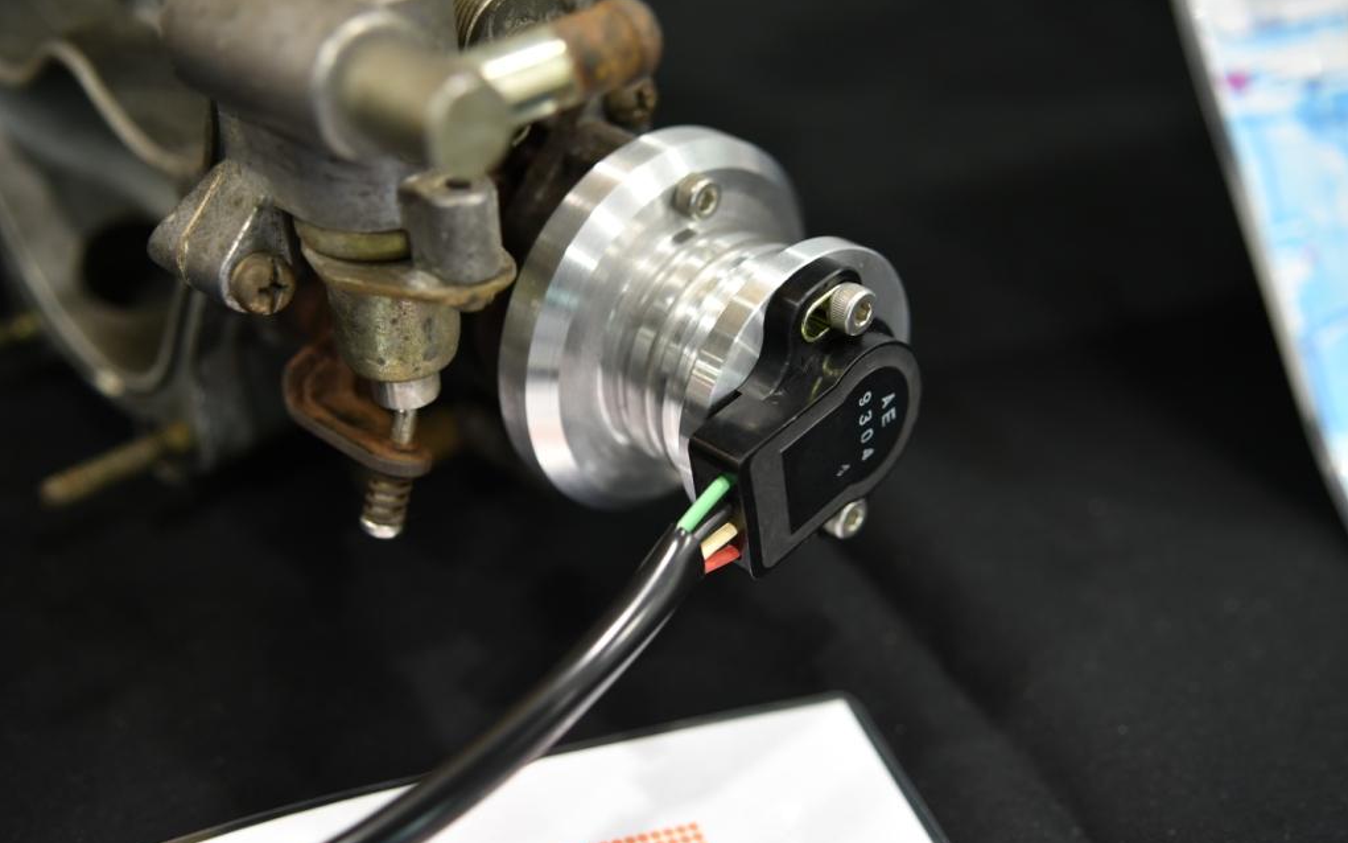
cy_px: 404
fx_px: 1690
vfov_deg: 28.0
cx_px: 675
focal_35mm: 46
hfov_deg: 43.5
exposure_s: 1/50
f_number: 2.8
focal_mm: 30
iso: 320
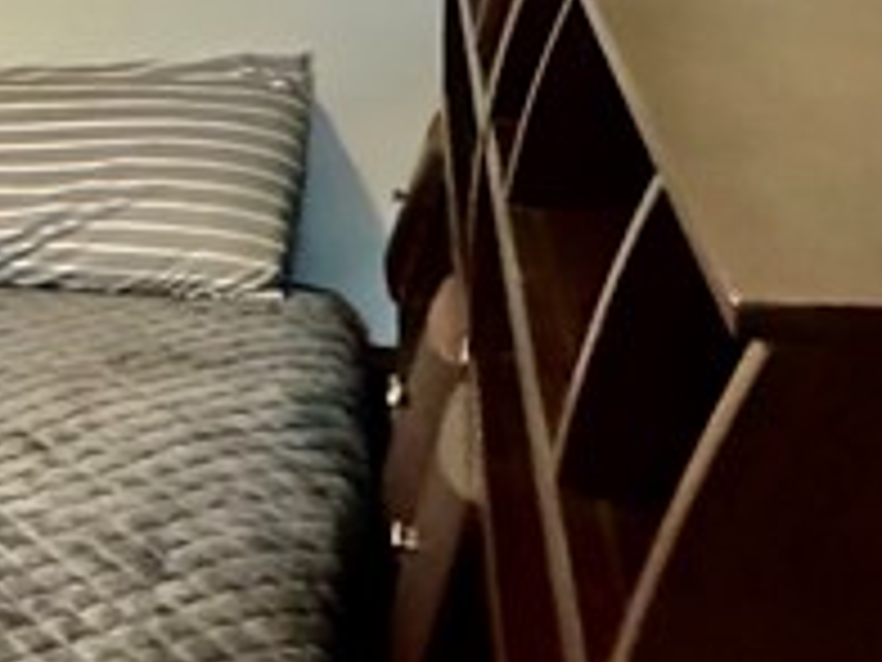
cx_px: -446
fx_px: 1860
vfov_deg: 20.0
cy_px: 140
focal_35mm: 73
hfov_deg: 22.0
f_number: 2.2
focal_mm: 2.22
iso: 1250
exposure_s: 1/60
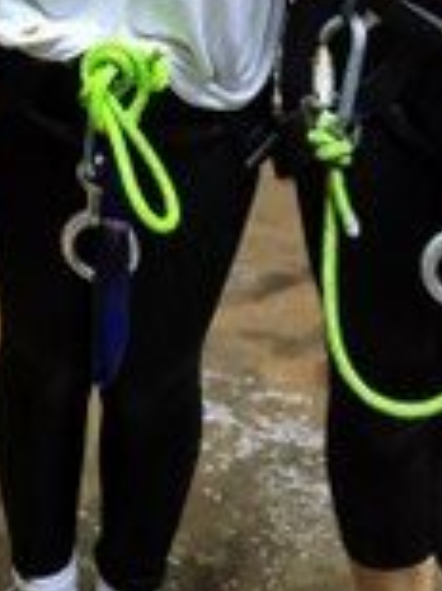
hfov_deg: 15.3
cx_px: 15
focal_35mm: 95
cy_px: -297
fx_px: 1620
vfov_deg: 18.3
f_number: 1.8
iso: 640
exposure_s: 1/120
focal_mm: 5.4
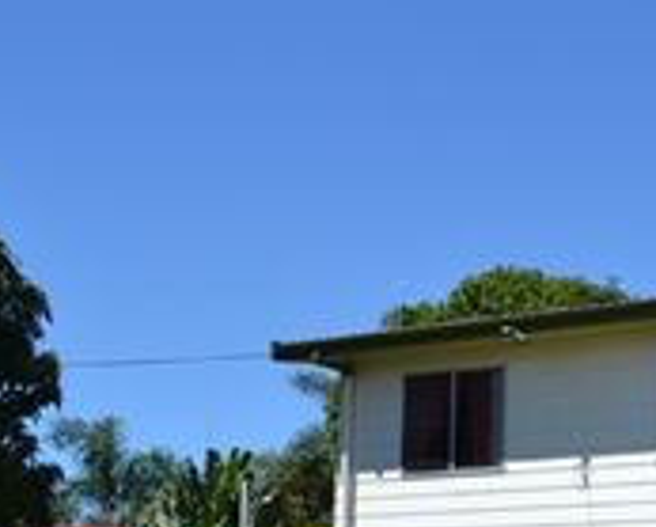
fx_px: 1634
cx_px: 793
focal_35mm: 84
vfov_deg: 18.1
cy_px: 449
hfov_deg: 21.1
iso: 100
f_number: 8
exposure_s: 1/250
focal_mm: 22
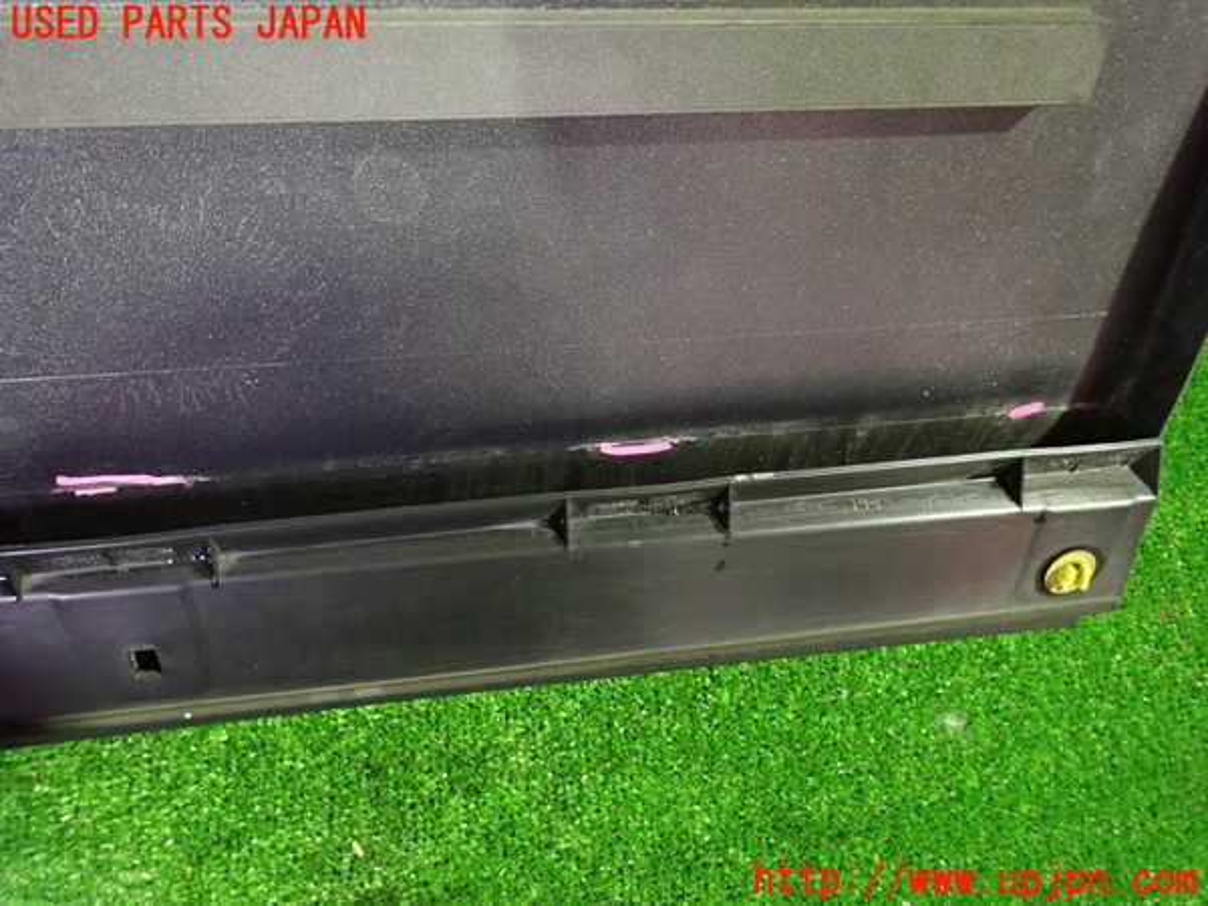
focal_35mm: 25
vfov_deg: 54.9
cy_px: 453
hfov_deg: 69.4
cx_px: 604
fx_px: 872
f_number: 2
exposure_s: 1/20
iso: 800
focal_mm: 4.5
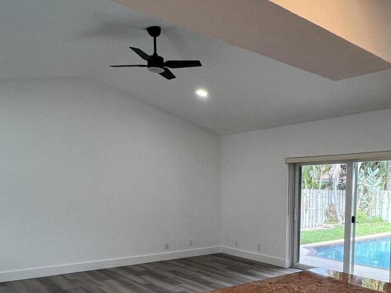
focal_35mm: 30
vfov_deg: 44.9
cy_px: 226
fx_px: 339
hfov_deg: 58.0
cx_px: 275
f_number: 1.8
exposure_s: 1/120
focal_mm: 1.57
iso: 125
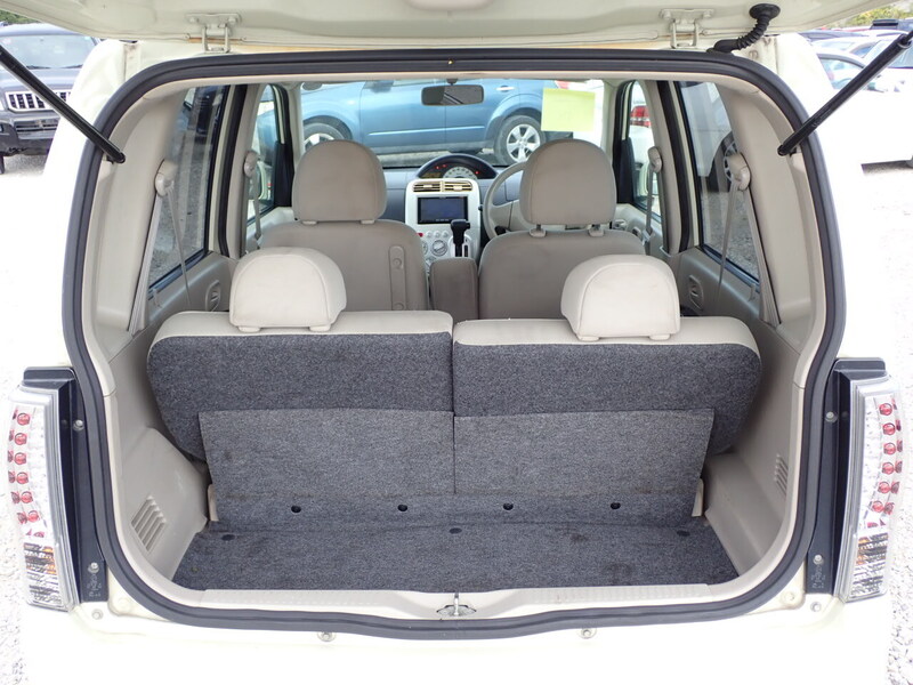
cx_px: 456
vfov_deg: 39.7
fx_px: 950
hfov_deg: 51.4
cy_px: 342
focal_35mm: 36
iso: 100
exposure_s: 1/125
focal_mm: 6.37
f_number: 3.5
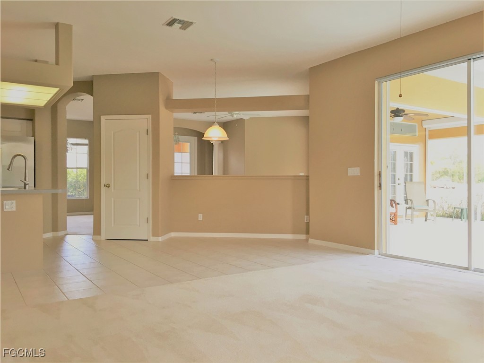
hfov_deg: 61.7
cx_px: 242
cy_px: 182
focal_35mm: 29
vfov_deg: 48.2
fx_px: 405
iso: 25
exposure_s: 1/40
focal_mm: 4.15
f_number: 2.2
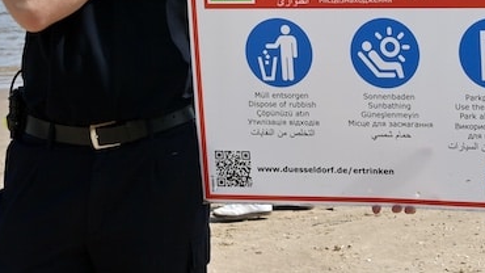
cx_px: 395
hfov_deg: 14.7
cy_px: -85
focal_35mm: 145
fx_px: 1864
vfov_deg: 8.2
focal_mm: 50
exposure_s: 1/250
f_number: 10
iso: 125
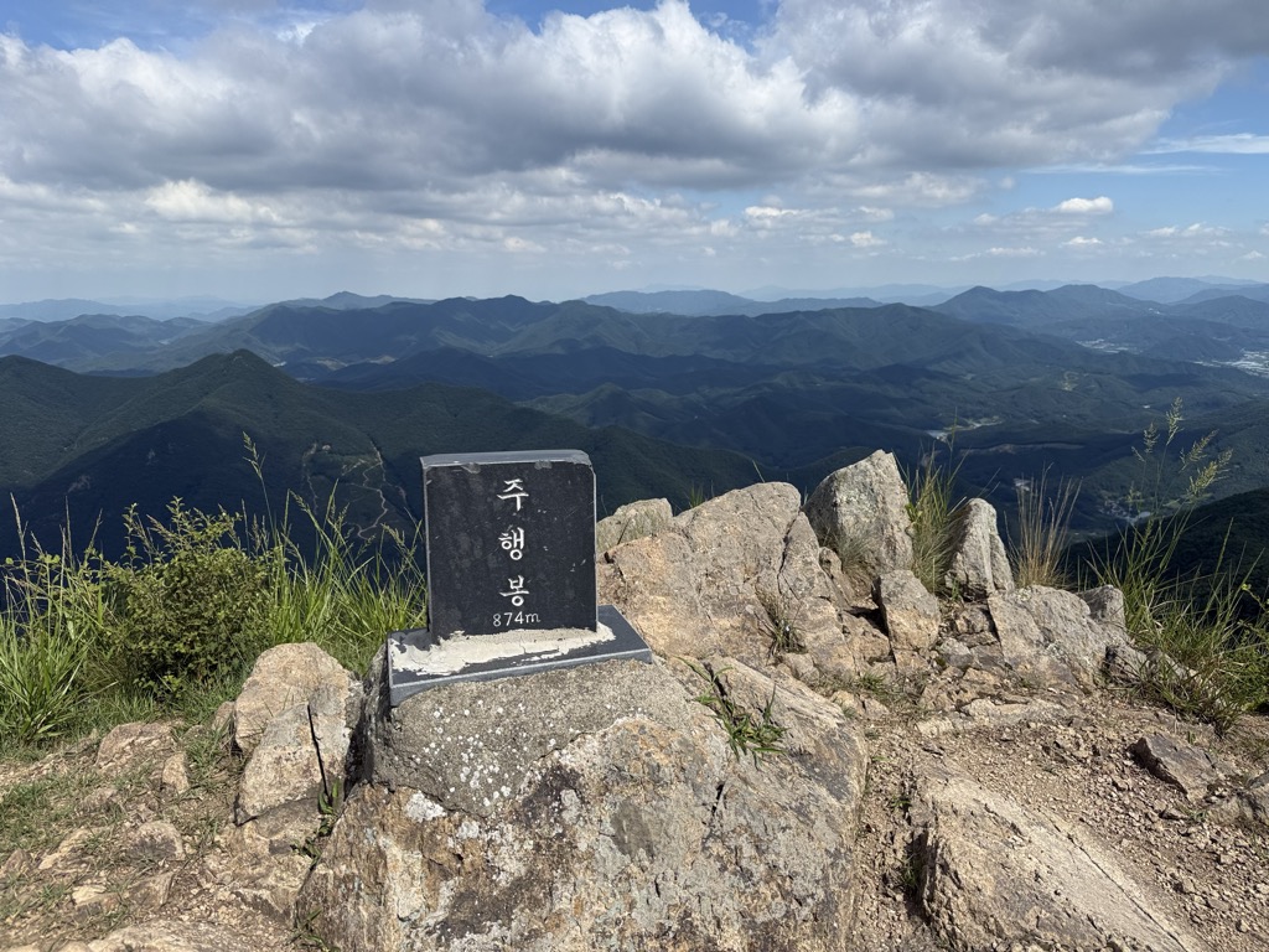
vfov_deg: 56.8
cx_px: 634
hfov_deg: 71.6
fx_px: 880
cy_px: 476
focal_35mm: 24
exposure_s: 1/5319
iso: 80
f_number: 1.78
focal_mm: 6.76
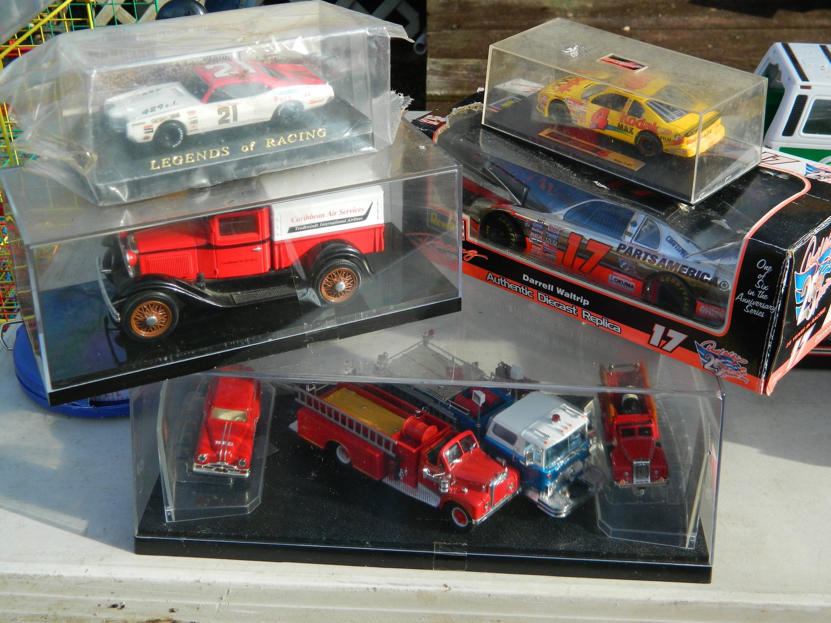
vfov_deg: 30.9
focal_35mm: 47
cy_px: 312
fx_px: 1128
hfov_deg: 40.4
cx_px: 416
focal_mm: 8.4
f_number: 3.6
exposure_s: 1/250
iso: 80
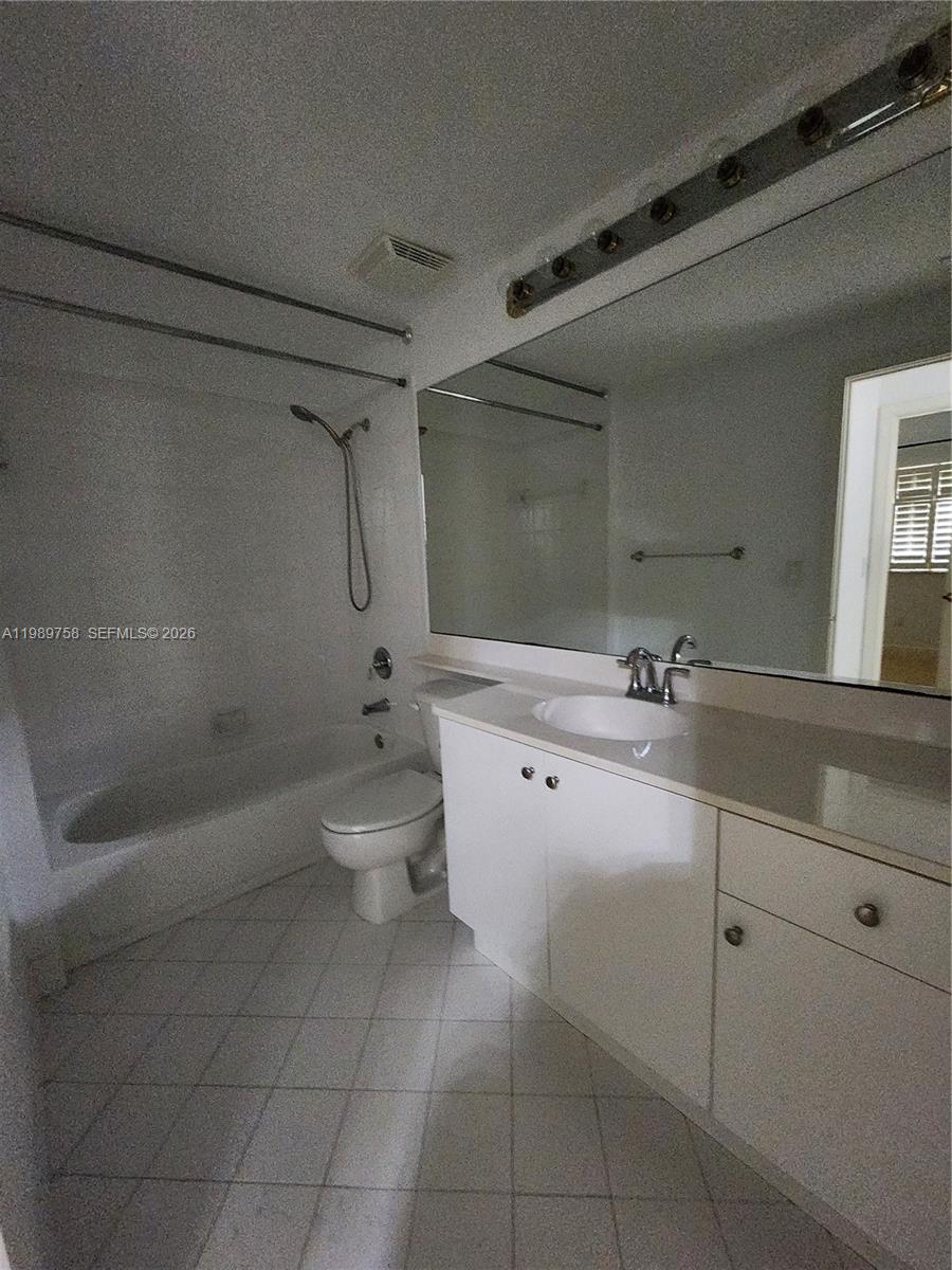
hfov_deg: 89.9
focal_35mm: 13
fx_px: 477
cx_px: 476
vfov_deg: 106.2
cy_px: 635
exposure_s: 1/24
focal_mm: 2.2
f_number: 2.2
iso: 1000
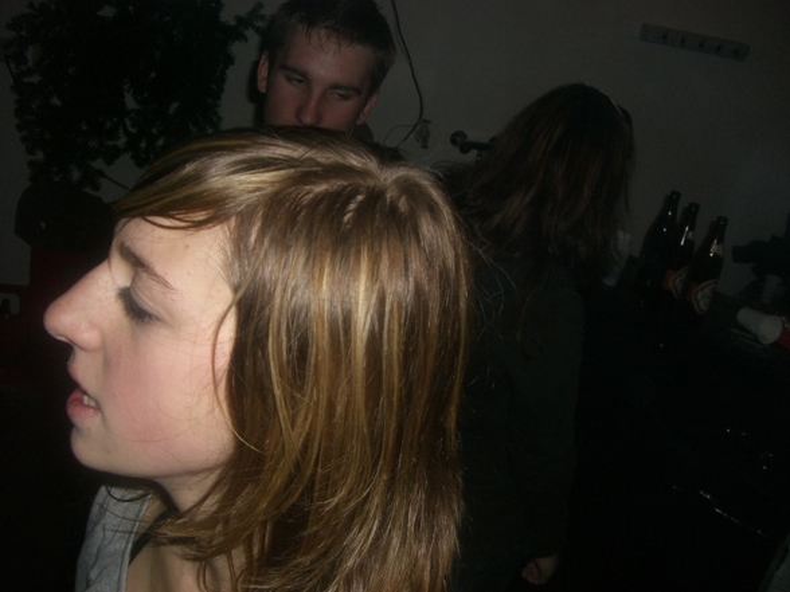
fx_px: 867
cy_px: 296
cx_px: 395
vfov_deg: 37.7
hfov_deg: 49.0
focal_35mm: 38
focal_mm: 6.2
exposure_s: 1/60
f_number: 2.7
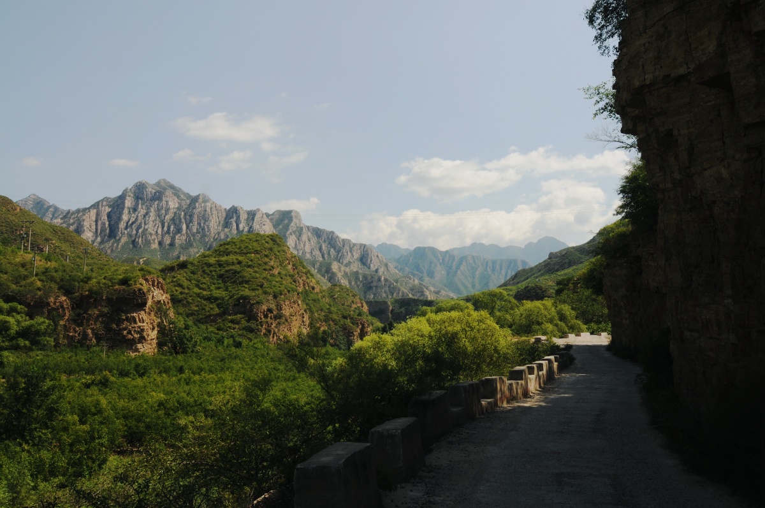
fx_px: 700
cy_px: 254
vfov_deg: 39.9
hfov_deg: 57.3
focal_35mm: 33
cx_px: 382
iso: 200
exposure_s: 1/200
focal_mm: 22
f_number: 11
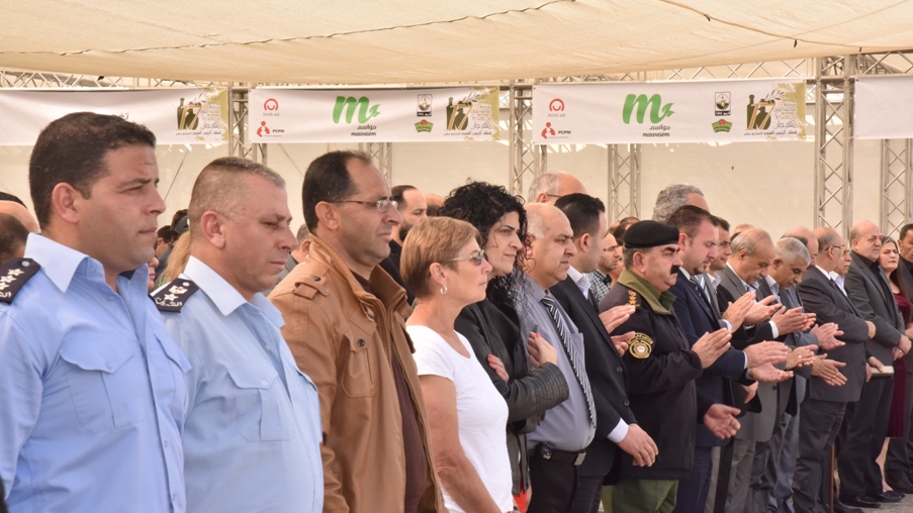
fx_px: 2445
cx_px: 488
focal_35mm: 101
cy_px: 252
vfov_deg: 12.0
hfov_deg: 21.1
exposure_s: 1/250
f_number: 22
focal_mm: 85
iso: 1600
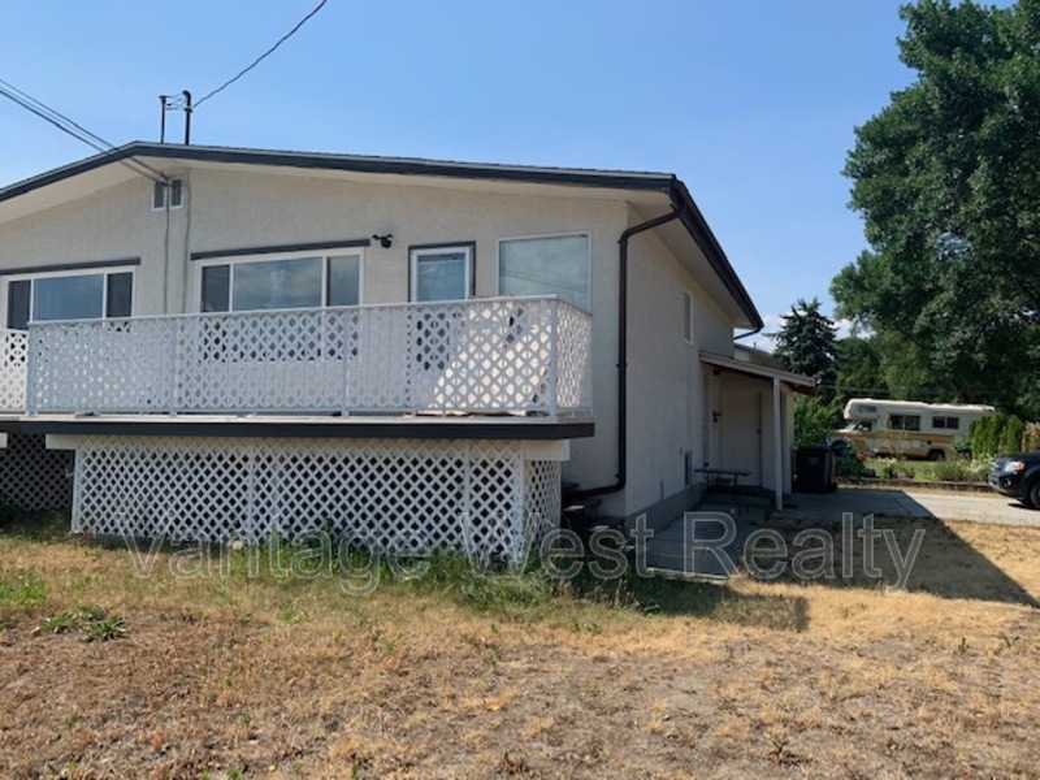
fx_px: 781
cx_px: 520
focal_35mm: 26
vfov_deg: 53.1
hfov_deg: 67.3
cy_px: 390
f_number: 1.8
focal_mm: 4.25
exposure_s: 1/2160
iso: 25
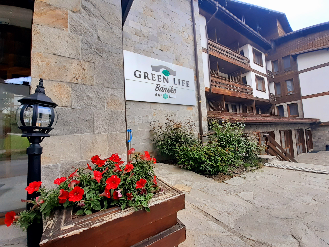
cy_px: 124
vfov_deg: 89.9
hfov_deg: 106.2
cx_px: 164
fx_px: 124
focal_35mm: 13
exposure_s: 1/249
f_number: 2.2
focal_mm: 1.13
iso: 40
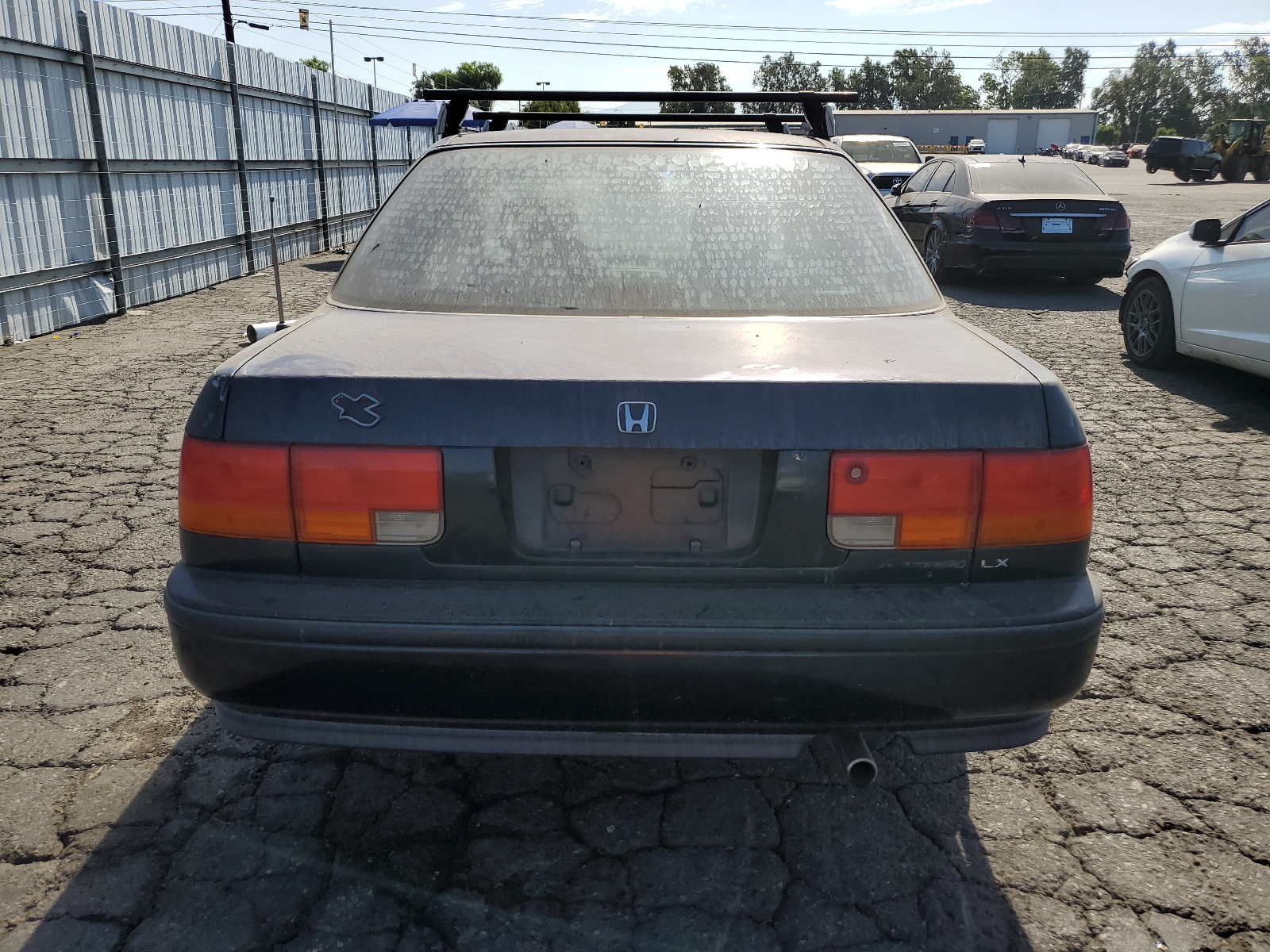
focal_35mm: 26
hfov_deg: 67.3
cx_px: 635
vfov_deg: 53.1
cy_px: 476
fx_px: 954
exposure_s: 1/3333
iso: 50
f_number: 1.5
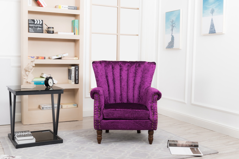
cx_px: 120
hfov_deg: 43.6
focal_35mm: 45
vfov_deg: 29.9
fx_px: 299
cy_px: 80
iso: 200
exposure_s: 1/125
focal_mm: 45
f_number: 14
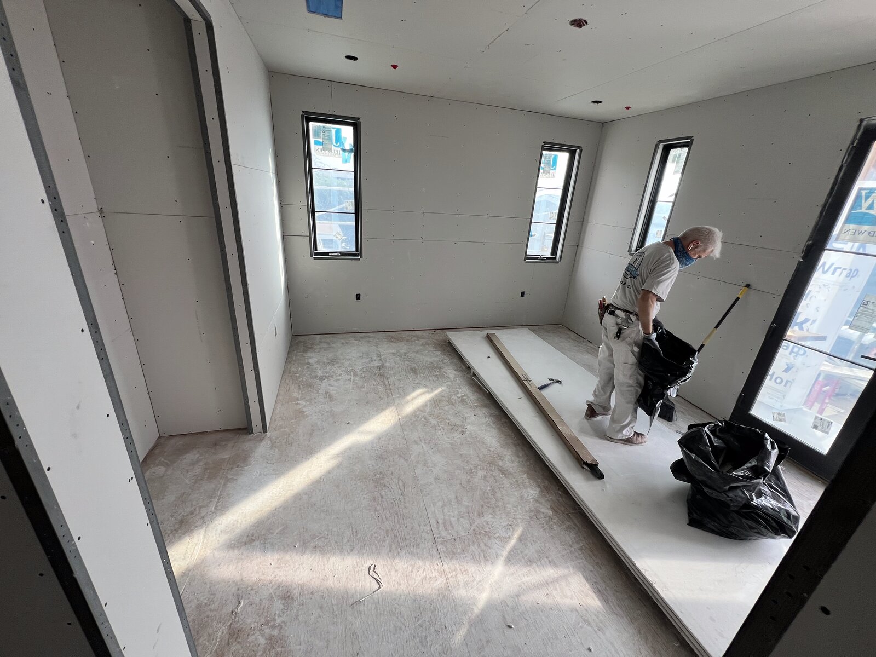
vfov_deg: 89.9
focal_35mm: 13
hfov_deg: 106.2
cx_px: 438
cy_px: 328
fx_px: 329
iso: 32
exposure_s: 1/99
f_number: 1.8
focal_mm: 1.57
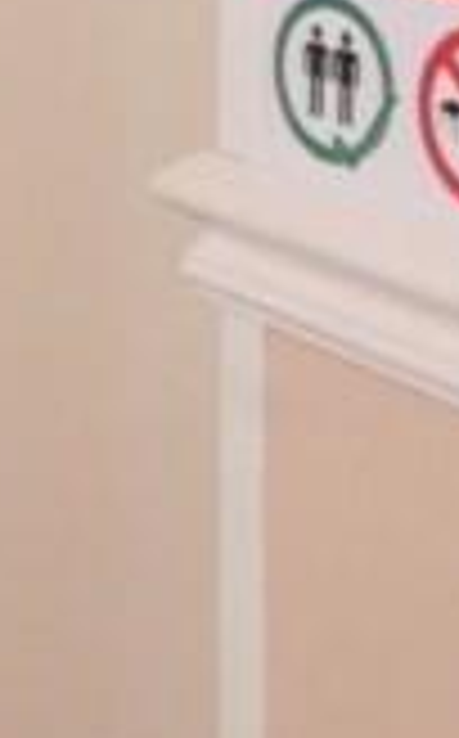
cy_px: -353
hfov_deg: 7.2
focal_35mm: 106
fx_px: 2129
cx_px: -1566
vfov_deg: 17.7
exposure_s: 1/60
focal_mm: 8
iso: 2000
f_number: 4
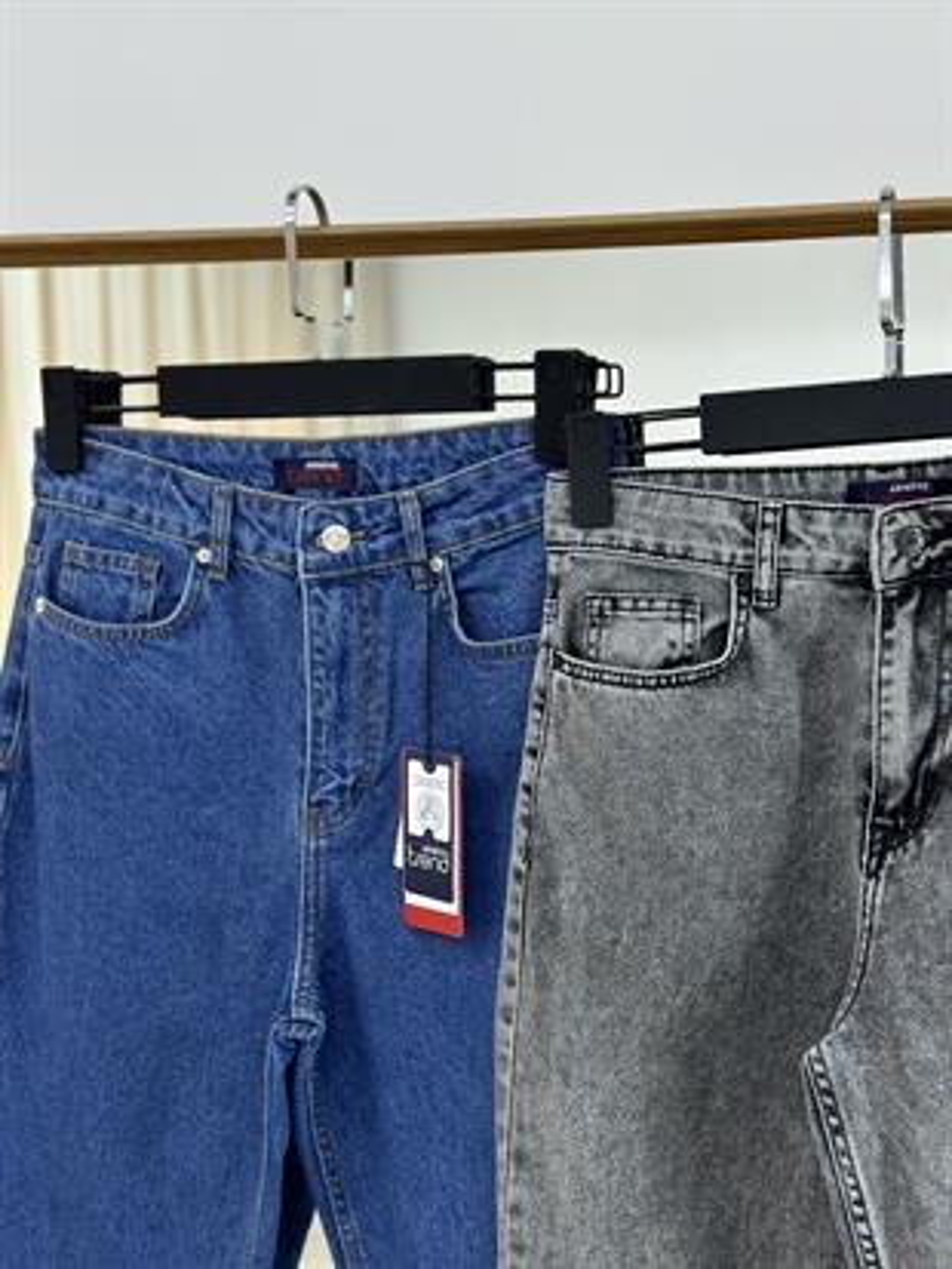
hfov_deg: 30.3
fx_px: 1759
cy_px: 634
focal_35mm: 48
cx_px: 476
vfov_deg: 39.6
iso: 80
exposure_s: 1/312
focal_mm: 6.86
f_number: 1.78
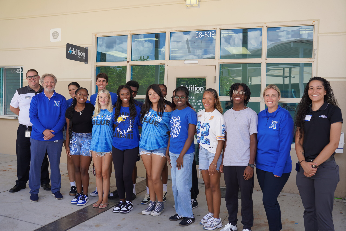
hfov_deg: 56.5
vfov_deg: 39.4
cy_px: 116
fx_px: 322
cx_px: 173
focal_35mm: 34
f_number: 4
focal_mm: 33.5
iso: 100
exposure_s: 1/200
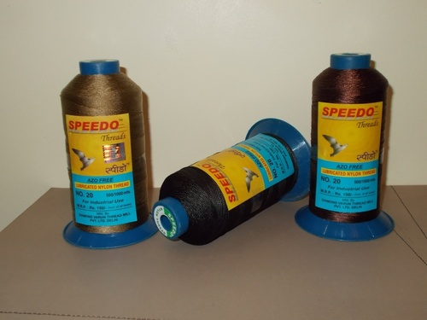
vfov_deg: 36.8
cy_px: 160
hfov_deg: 47.9
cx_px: 214
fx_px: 481
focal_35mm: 39
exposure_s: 1/30
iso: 200
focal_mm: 6.9
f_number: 3.9
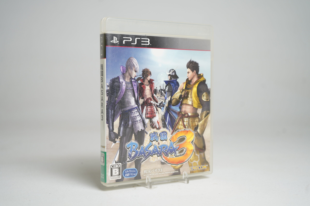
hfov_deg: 40.3
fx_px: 422
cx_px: 155
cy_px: 103
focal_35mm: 49
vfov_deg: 27.5
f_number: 4.5
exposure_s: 1/40
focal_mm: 49
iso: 160
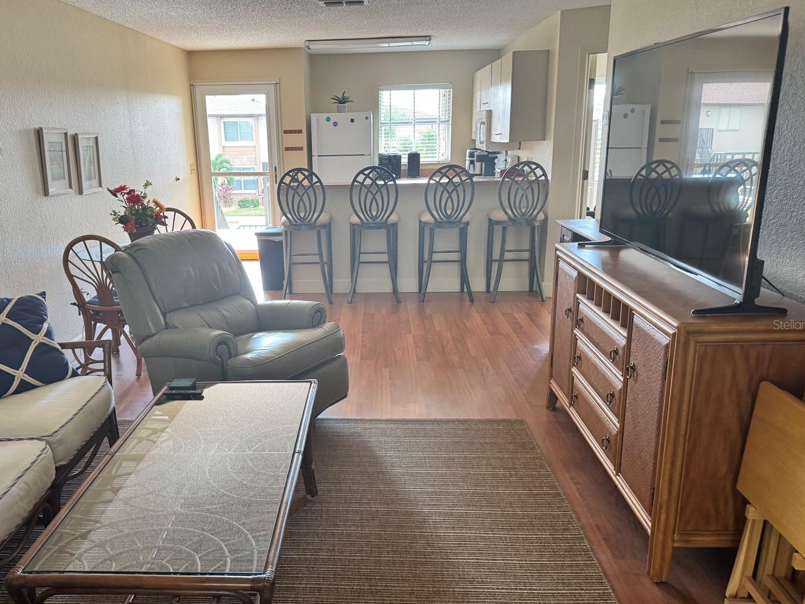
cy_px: 324
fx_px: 674
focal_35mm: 29
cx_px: 344
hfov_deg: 61.4
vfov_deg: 48.2
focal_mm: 6.76
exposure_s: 1/120
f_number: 1.78
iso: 200
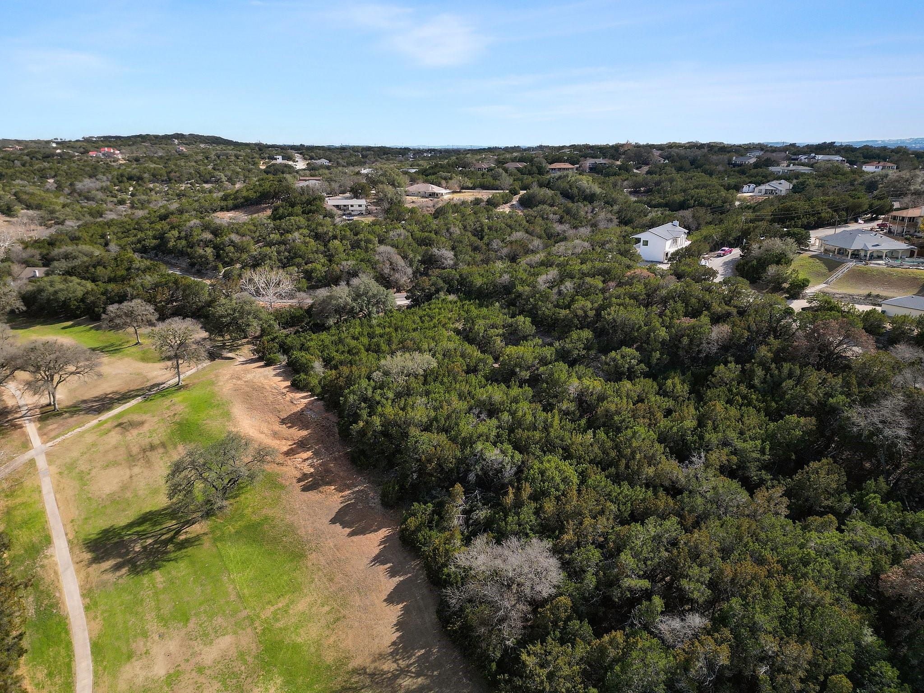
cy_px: 346
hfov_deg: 71.6
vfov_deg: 56.8
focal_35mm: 24
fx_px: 641
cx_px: 462
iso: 110
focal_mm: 6.72
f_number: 1.7
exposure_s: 1/2000
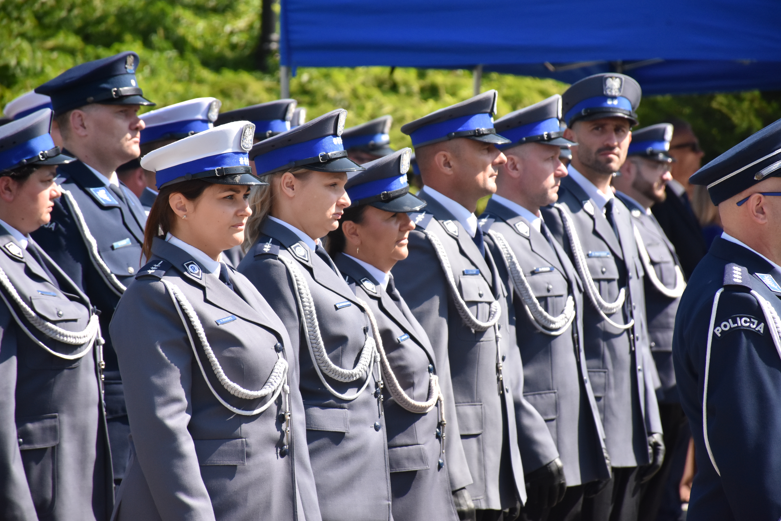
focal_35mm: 211
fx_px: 4577
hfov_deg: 9.8
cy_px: 260
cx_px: 389
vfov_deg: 6.5
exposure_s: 1/2000
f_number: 5.6
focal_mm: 140
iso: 800
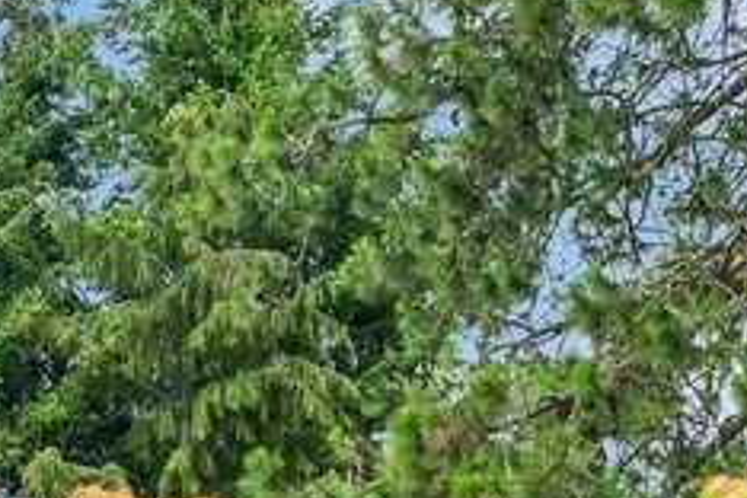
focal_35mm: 246
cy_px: 1044
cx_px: 80
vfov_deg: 5.5
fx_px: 5104
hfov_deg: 8.3
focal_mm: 36
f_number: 8
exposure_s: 1/100
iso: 200
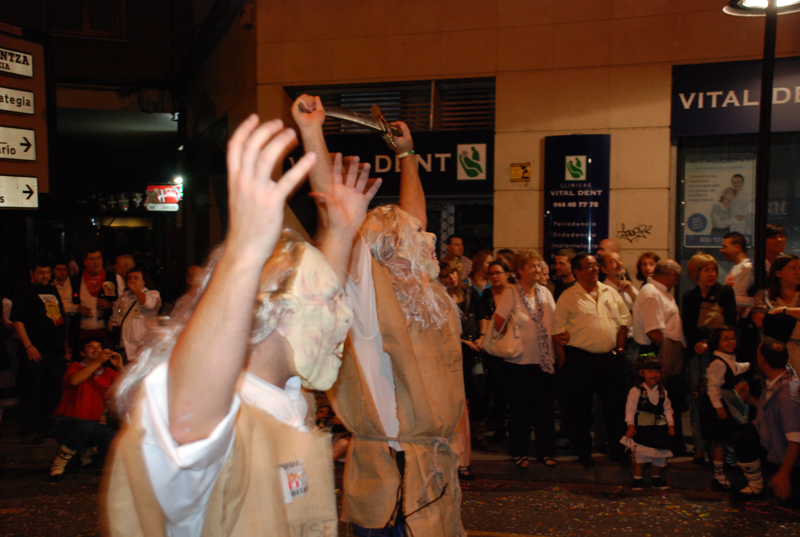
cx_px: 400
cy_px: 268
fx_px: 1035
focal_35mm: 46
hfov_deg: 42.2
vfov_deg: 29.1
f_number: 4.2
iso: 800
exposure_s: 1/30
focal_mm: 31
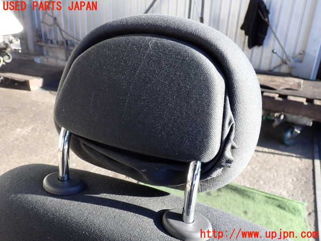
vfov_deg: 46.8
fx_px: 278
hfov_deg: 60.0
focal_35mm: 30
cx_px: 160
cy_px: 120
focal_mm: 5.4
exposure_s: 1/125
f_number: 3.2
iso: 100
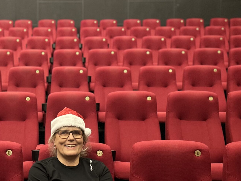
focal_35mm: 51
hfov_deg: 36.4
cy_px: 138
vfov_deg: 28.1
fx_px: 355
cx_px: 55
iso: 640
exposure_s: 1/25
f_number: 1.5
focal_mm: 5.7
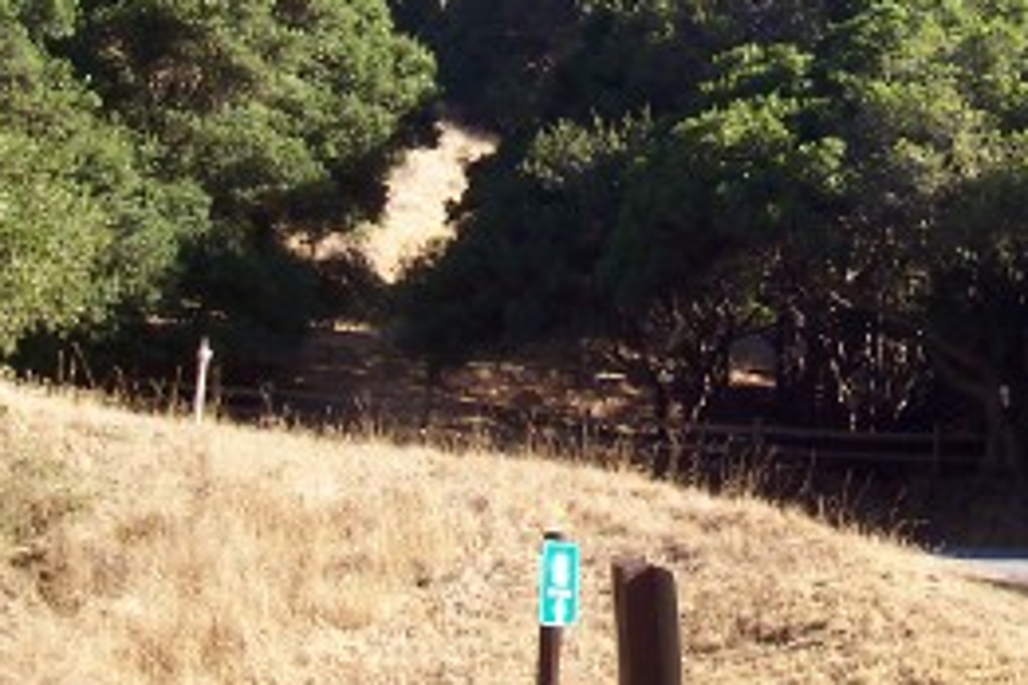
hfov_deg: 26.5
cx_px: 831
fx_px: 2141
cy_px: 112
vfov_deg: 18.0
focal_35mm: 75
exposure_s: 1/125
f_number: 5.6
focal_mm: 5.6
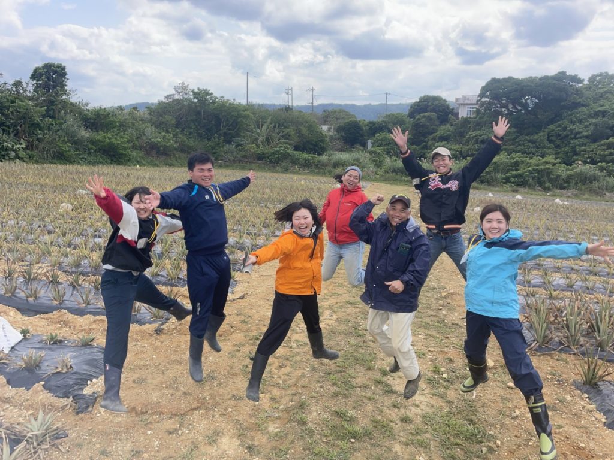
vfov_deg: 53.1
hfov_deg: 67.3
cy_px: 230
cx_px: 307
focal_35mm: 26
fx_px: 461
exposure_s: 1/1276
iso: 32
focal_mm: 4.2
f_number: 1.6
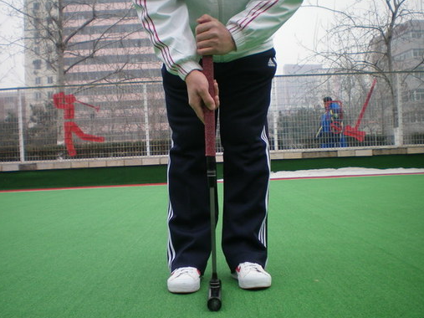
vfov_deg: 32.2
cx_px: 214
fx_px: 551
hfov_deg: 42.1
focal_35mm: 45
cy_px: 157
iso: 64
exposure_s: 1/125
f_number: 3.1
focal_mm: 6.3
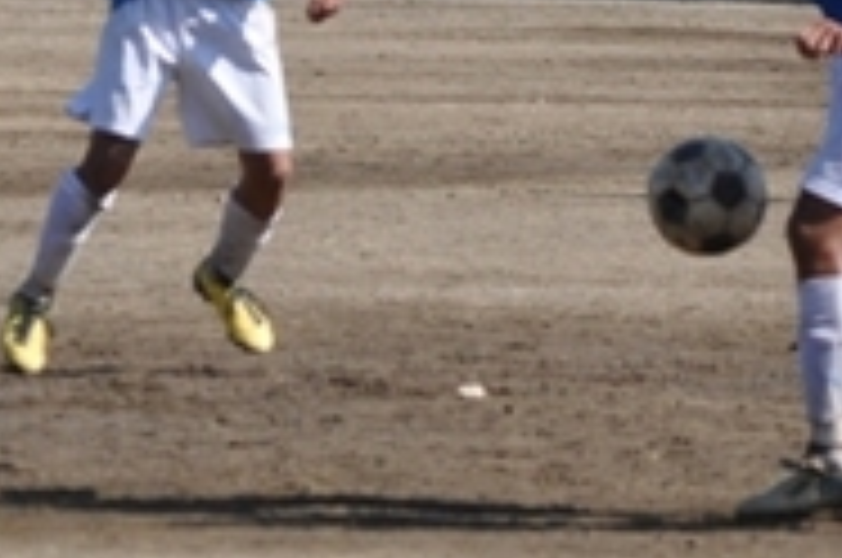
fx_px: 15706
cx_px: 671
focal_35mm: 673
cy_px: -74
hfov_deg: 3.1
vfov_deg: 2.0
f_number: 6.3
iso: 400
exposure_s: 1/1600
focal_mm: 135
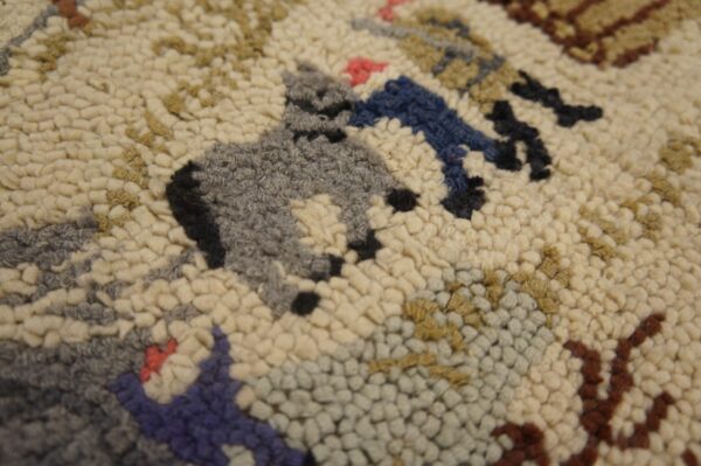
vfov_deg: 43.5
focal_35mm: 30
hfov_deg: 62.0
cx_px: 350
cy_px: 233
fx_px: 584
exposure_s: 1/60
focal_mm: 20
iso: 1000
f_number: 4
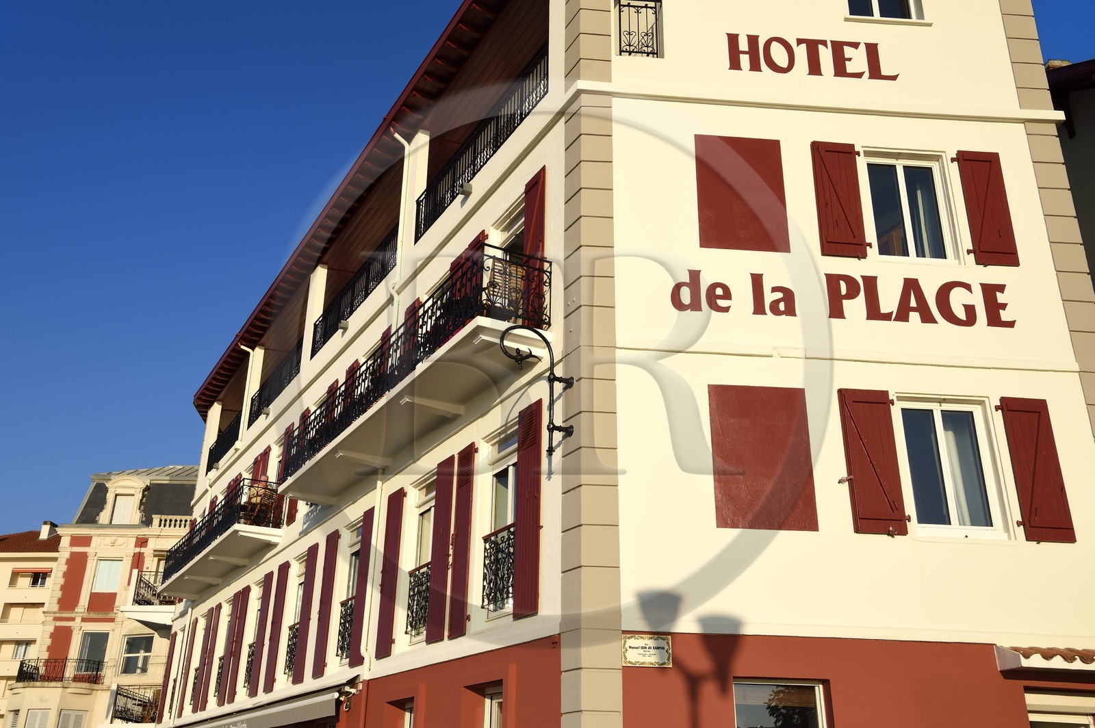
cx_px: 548
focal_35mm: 34
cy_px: 364
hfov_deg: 55.8
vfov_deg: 38.8
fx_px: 1033
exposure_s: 1/250
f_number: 14
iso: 200
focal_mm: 34
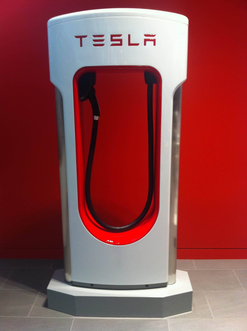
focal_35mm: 35
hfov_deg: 40.6
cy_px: 166
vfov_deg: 52.7
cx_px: 124
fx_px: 334
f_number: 2.8
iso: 80
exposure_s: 1/24
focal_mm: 3.85
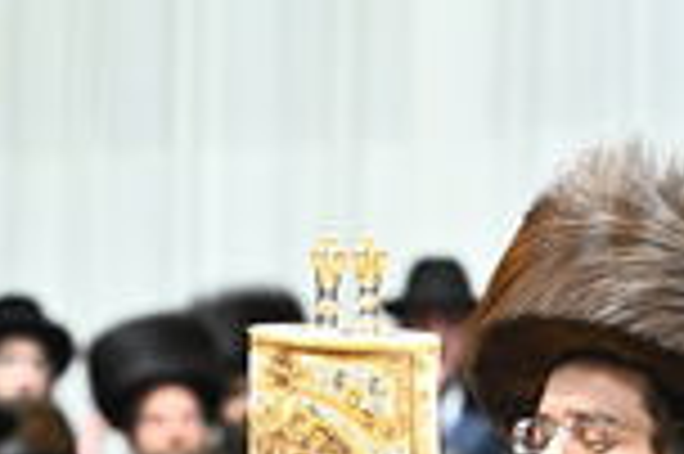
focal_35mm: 341
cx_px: 482
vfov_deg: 4.0
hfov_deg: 6.0
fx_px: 6472
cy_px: 521
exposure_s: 1/160
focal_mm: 130
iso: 2500
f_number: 5
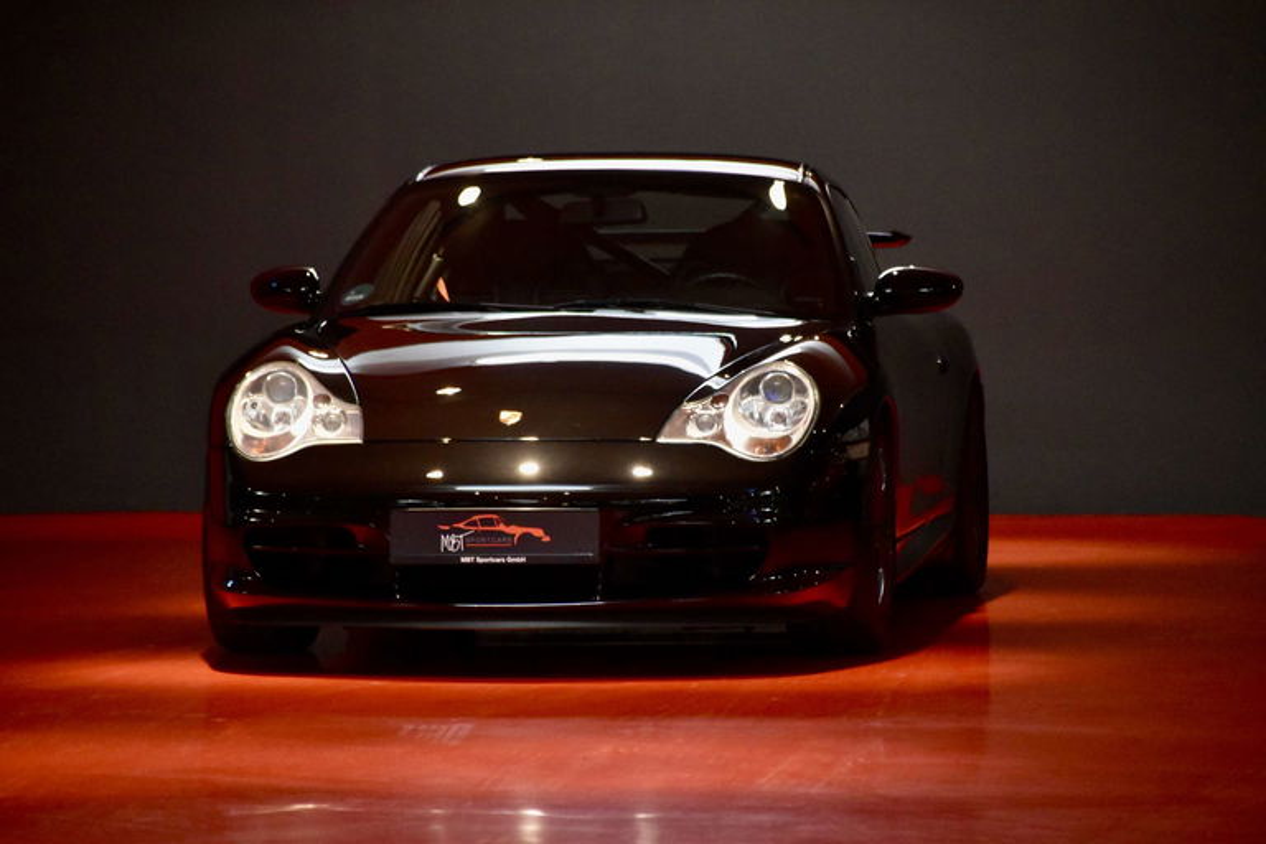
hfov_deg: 8.3
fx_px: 8703
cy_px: 422
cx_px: 633
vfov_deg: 5.6
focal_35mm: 248
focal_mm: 165
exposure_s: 1/125
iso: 7200
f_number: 6
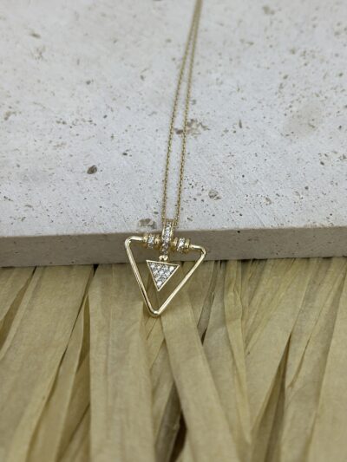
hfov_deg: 30.3
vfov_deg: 39.6
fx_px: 641
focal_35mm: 48
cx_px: 174
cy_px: 231
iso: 80
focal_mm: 6.86
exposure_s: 1/494
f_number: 1.78
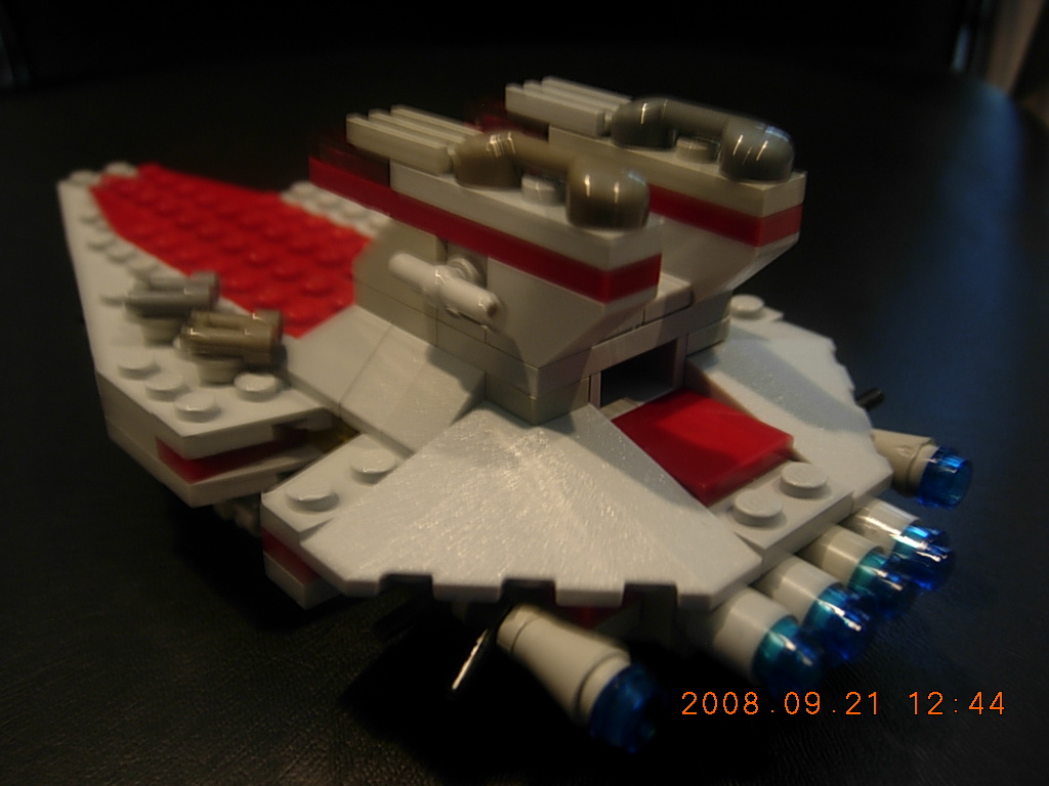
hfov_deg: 51.4
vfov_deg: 39.7
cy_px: 393
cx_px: 524
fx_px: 1091
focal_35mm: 36
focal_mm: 7.5
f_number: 2.7
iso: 56
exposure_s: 1/4
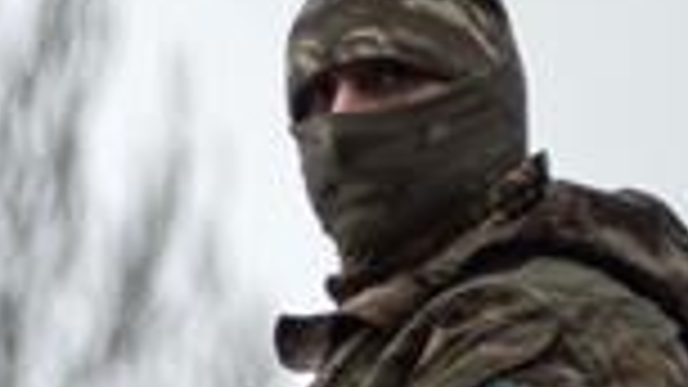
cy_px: 729
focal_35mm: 222
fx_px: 4049
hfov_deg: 9.6
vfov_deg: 5.4
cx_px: -139
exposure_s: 1/3200
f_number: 1.4
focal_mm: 50
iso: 800
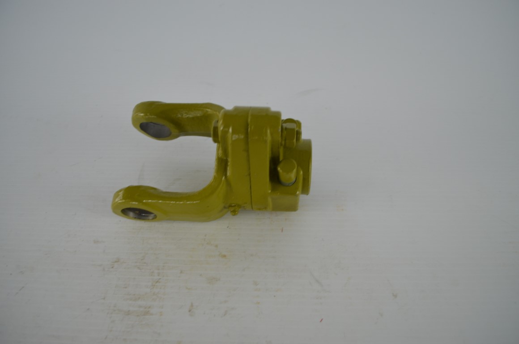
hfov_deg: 67.5
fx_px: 388
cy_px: 172
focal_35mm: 27
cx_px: 260
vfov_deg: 47.7
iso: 400
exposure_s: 1/60
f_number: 4
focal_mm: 18
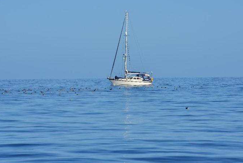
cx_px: 127
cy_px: 83
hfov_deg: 8.6
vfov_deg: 5.8
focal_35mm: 239
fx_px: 1614
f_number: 11
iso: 250
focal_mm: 200
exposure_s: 1/500
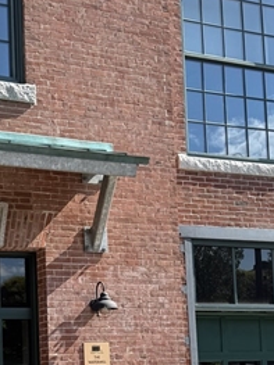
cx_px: 67
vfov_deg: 27.2
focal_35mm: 70
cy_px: 293
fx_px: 739
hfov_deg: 20.8
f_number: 1.78
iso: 80
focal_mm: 6.76
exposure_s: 1/1395
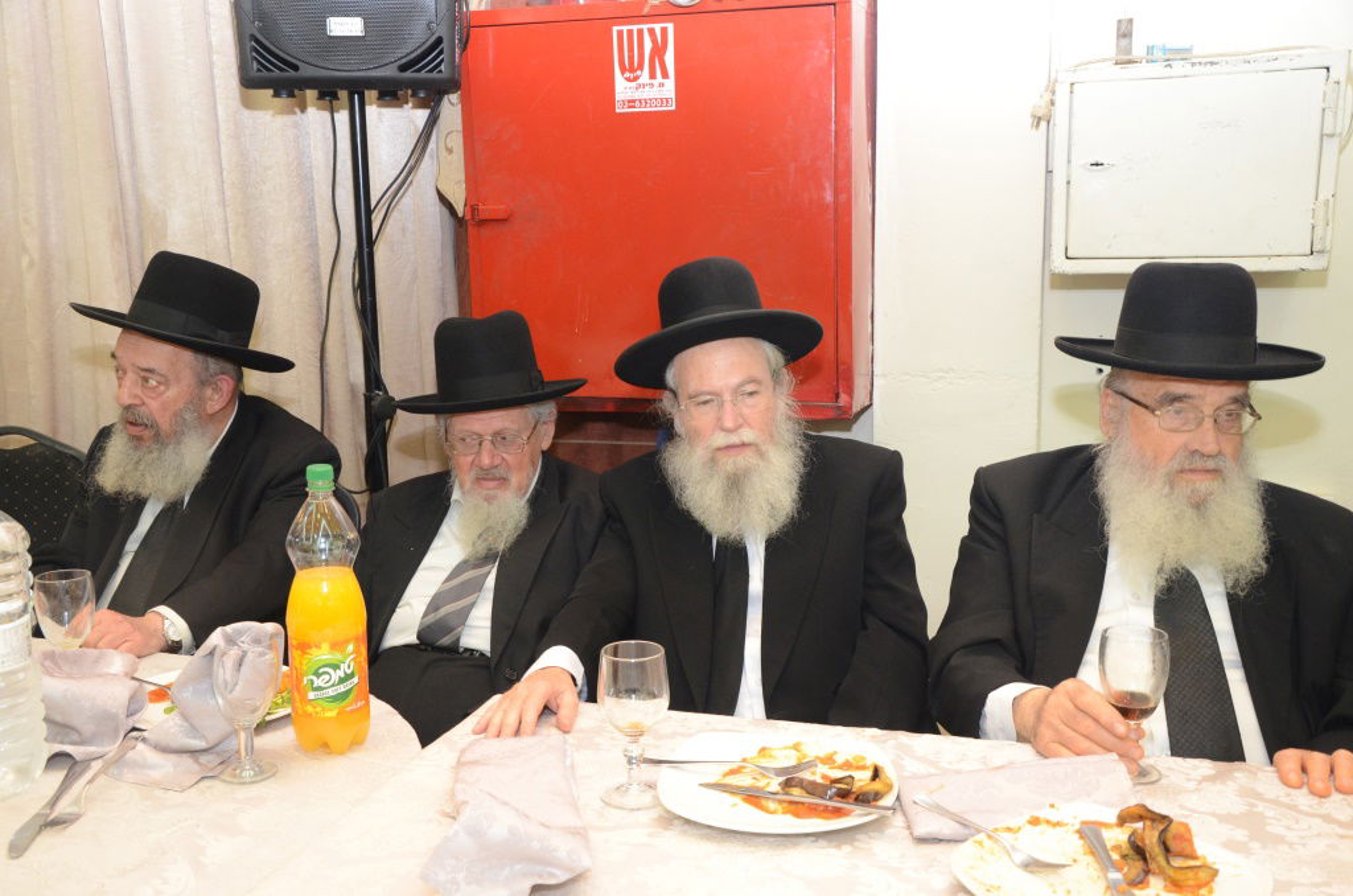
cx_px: 676
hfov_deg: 51.4
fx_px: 1406
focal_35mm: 38
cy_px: 448
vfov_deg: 35.3
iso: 1600
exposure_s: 1/80
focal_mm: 25
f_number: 5.6
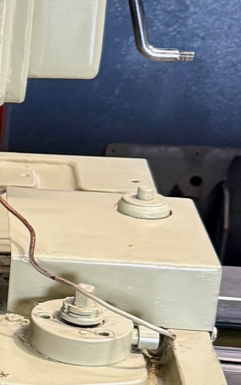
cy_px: 201
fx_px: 1335
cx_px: -445
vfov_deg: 16.4
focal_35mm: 127
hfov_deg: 8.8
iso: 200
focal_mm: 6.76
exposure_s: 1/108
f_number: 1.78
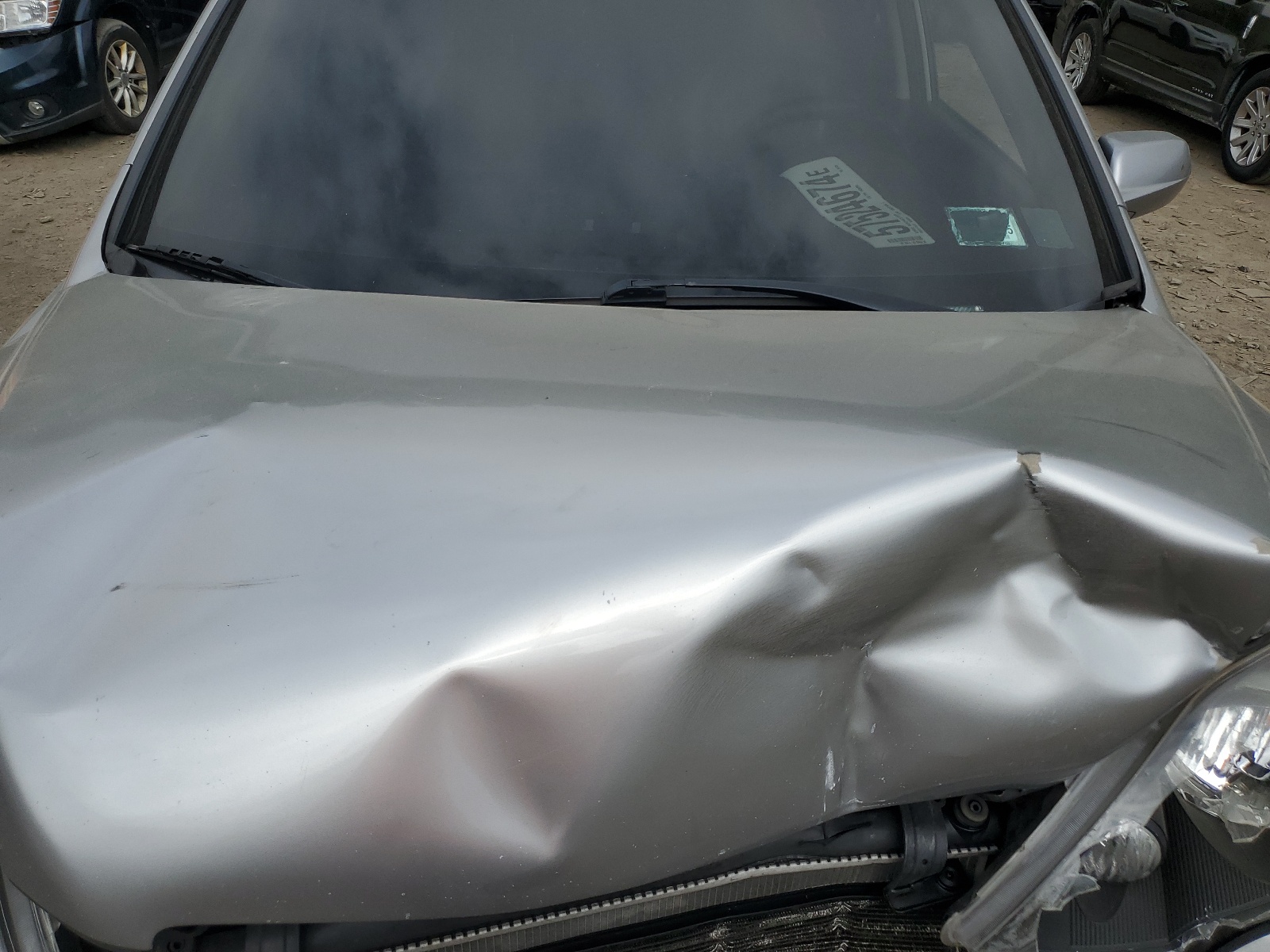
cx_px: 635
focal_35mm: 26
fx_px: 954
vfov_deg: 53.1
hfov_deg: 67.3
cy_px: 476
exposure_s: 1/5000
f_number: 1.5
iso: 50
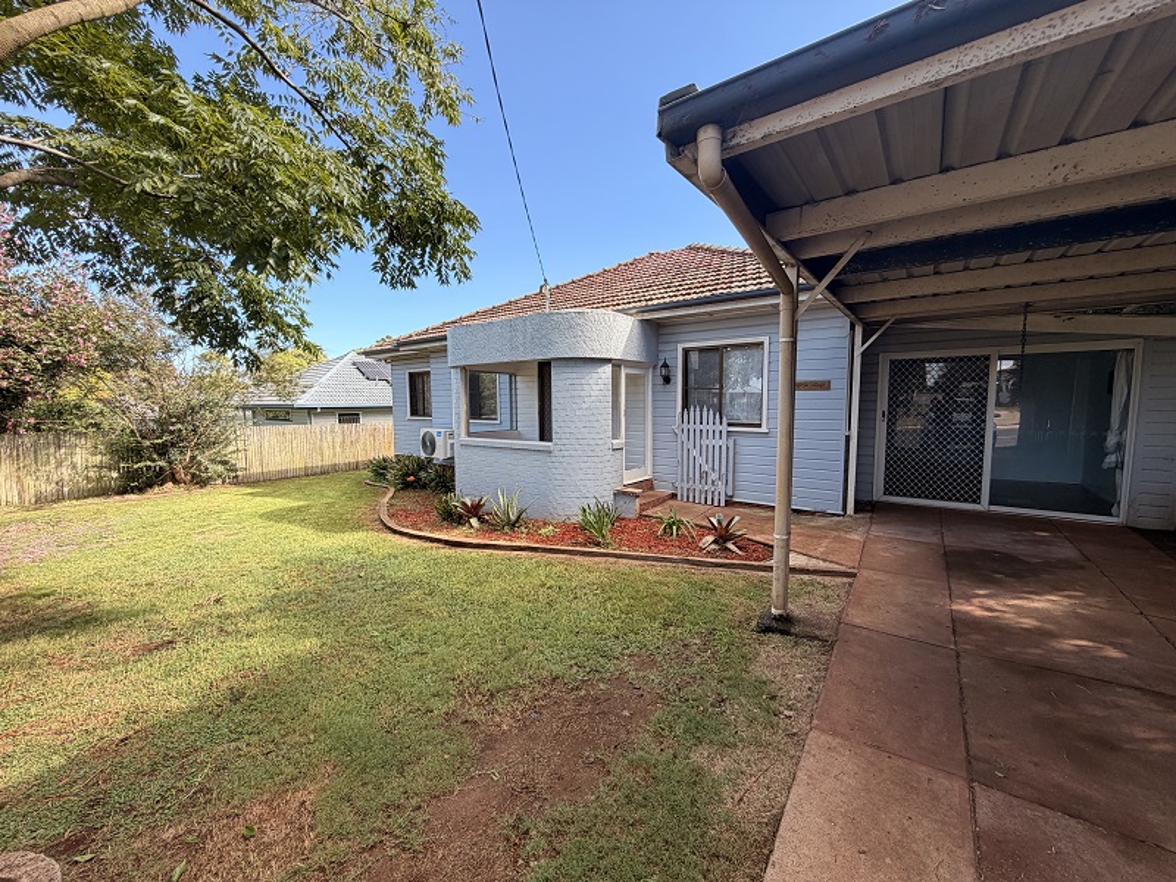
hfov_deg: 102.1
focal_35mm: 14
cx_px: 588
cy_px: 441
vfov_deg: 85.7
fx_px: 476
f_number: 2.2
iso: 50
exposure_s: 1/346
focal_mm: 2.22
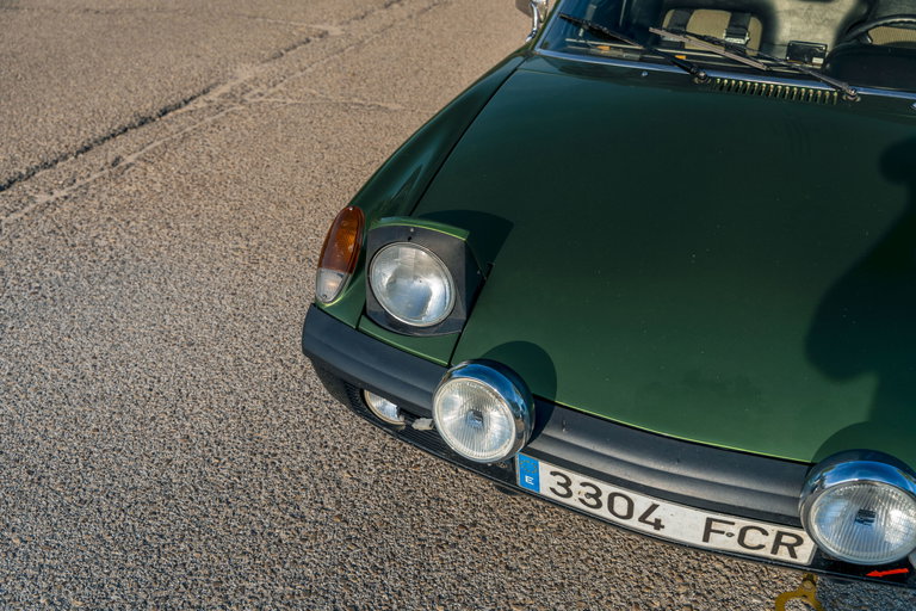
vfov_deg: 36.6
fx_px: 924
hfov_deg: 52.8
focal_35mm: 36
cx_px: 458
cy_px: 306
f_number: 5
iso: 100
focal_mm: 36.3
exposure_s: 1/400
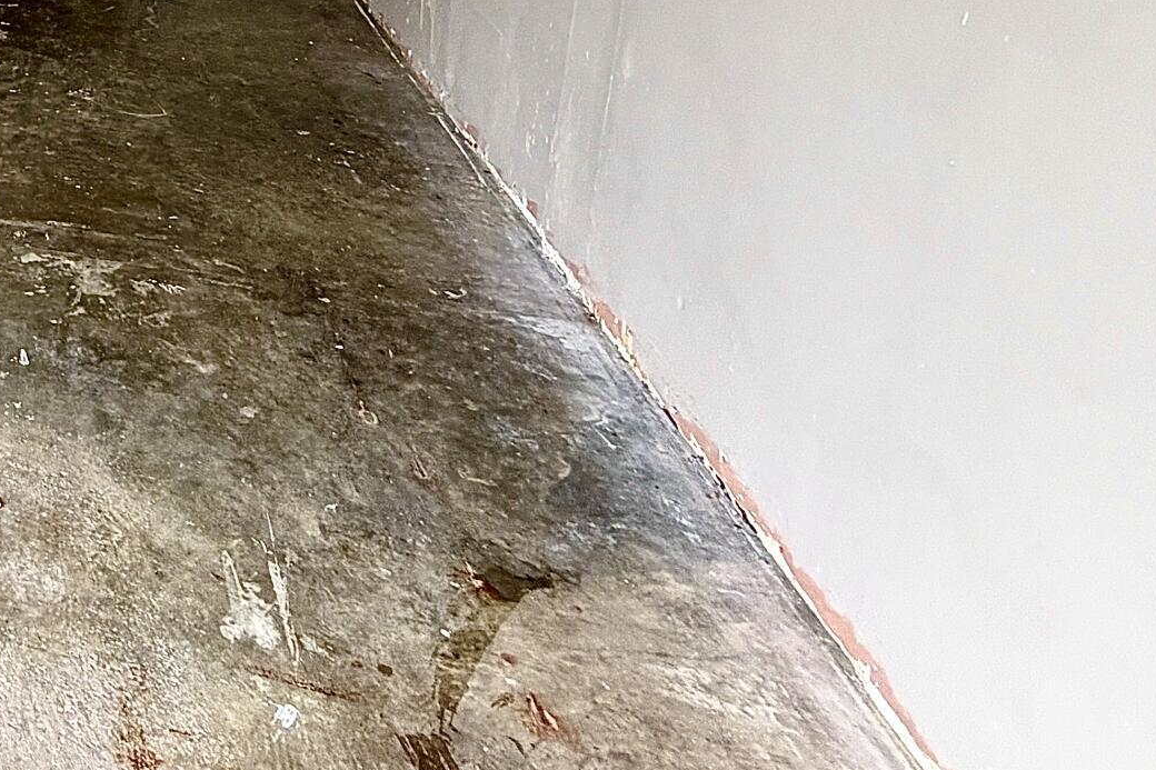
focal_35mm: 42
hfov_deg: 34.6
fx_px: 1348
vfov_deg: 27.4
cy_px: -194
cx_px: -301
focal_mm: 2.22
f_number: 2.2
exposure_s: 1/121
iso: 160
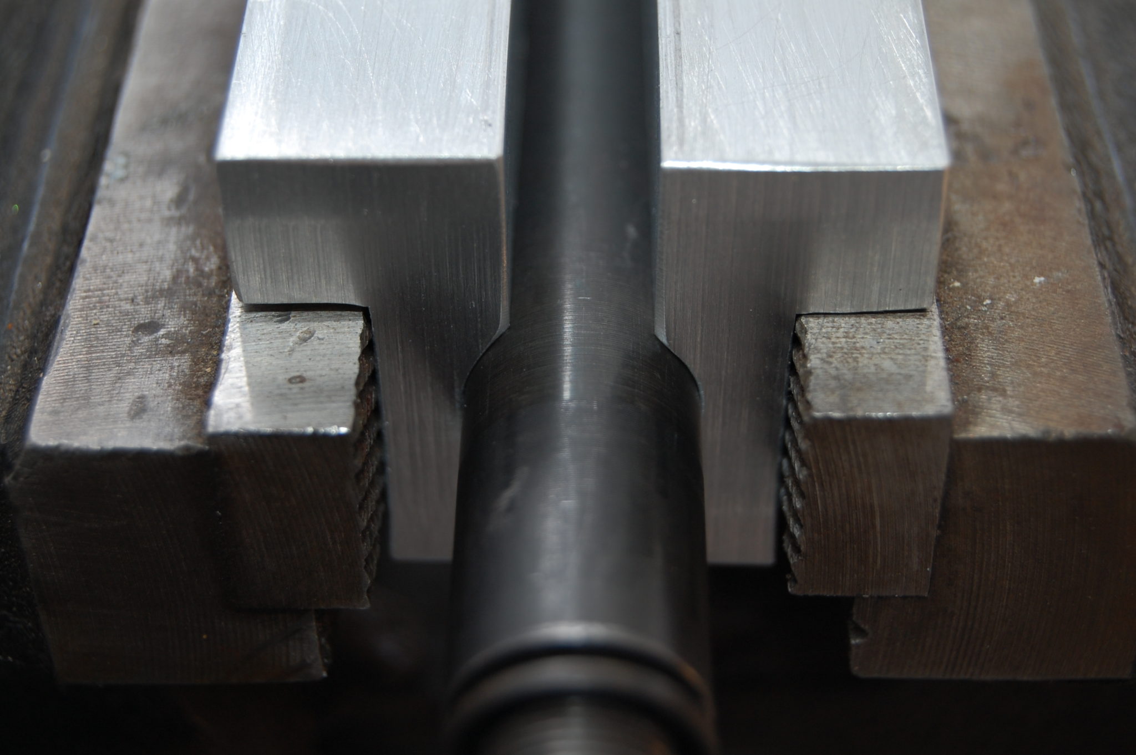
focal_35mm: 82
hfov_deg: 24.6
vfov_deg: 16.5
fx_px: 2601
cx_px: 568
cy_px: 378
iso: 200
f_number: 5.6
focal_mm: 55
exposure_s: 1/60
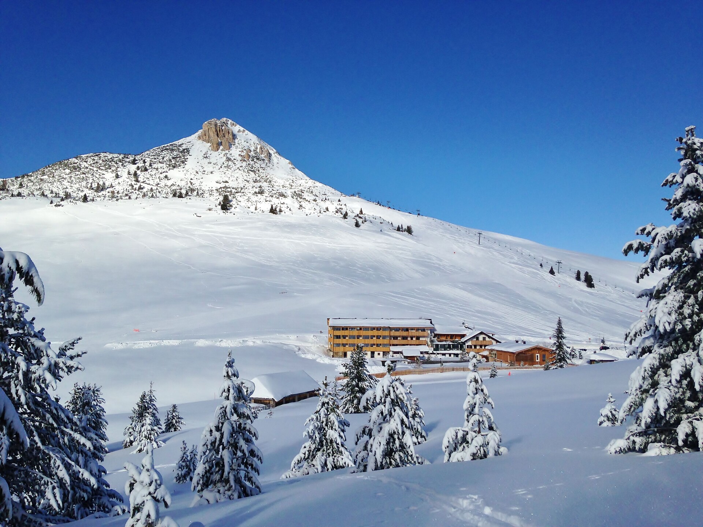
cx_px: 352
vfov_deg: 42.9
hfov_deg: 55.4
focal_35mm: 33
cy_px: 264
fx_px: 670
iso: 50
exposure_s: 1/4184
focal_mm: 4.12
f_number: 2.4
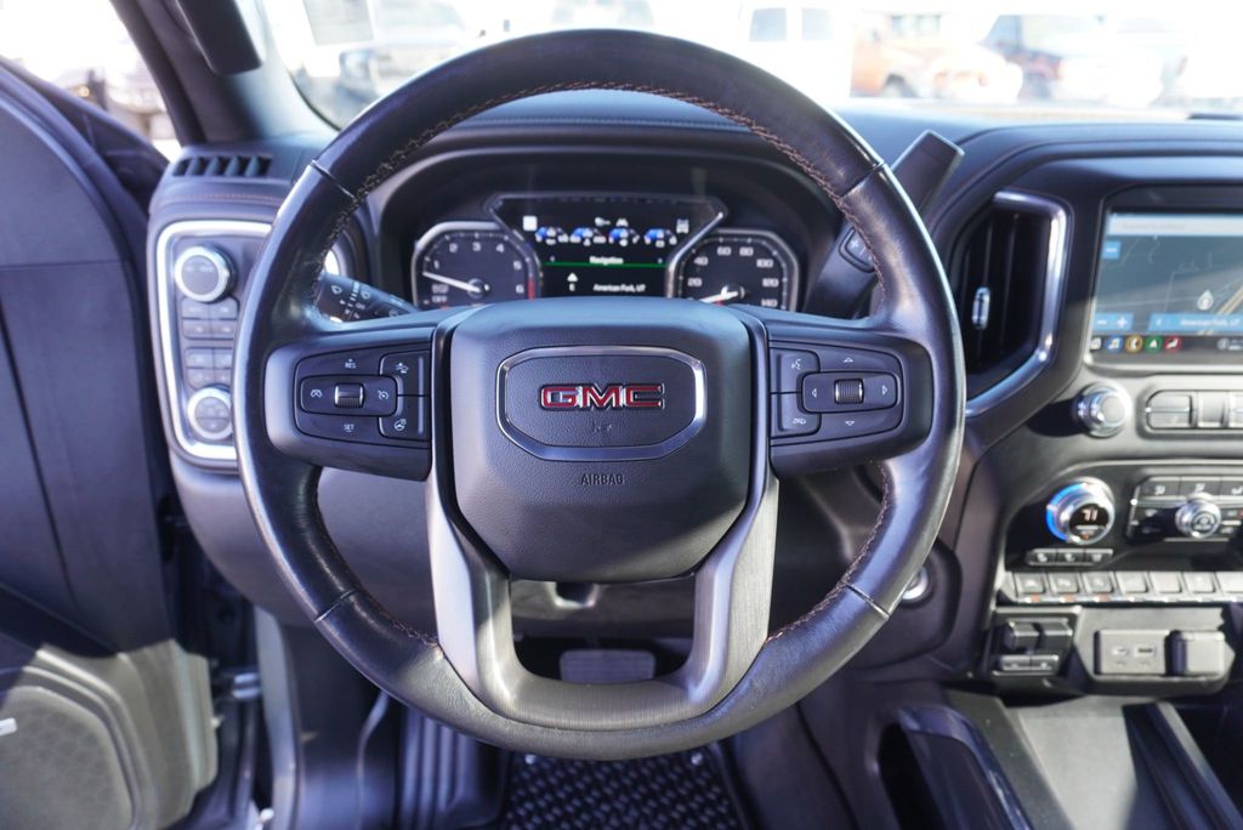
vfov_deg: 53.2
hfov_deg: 73.7
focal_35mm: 24
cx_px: 622
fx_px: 829
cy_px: 415
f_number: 4
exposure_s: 1/60
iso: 250
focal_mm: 16
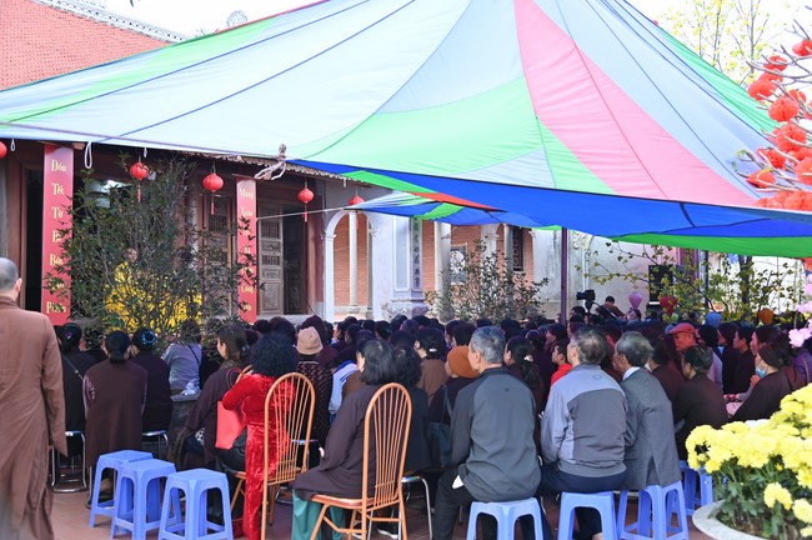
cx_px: 406
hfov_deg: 54.5
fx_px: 789
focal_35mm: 35
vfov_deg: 37.8
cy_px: 270
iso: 250
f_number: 4.5
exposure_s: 1/160
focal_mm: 35
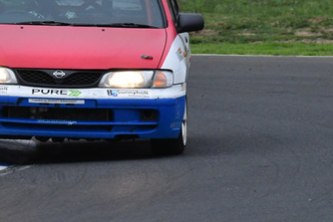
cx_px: -9
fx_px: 11974
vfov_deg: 1.1
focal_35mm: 1294
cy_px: 25
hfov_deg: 1.6
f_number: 10
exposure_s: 1/640
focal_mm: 360
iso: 2000
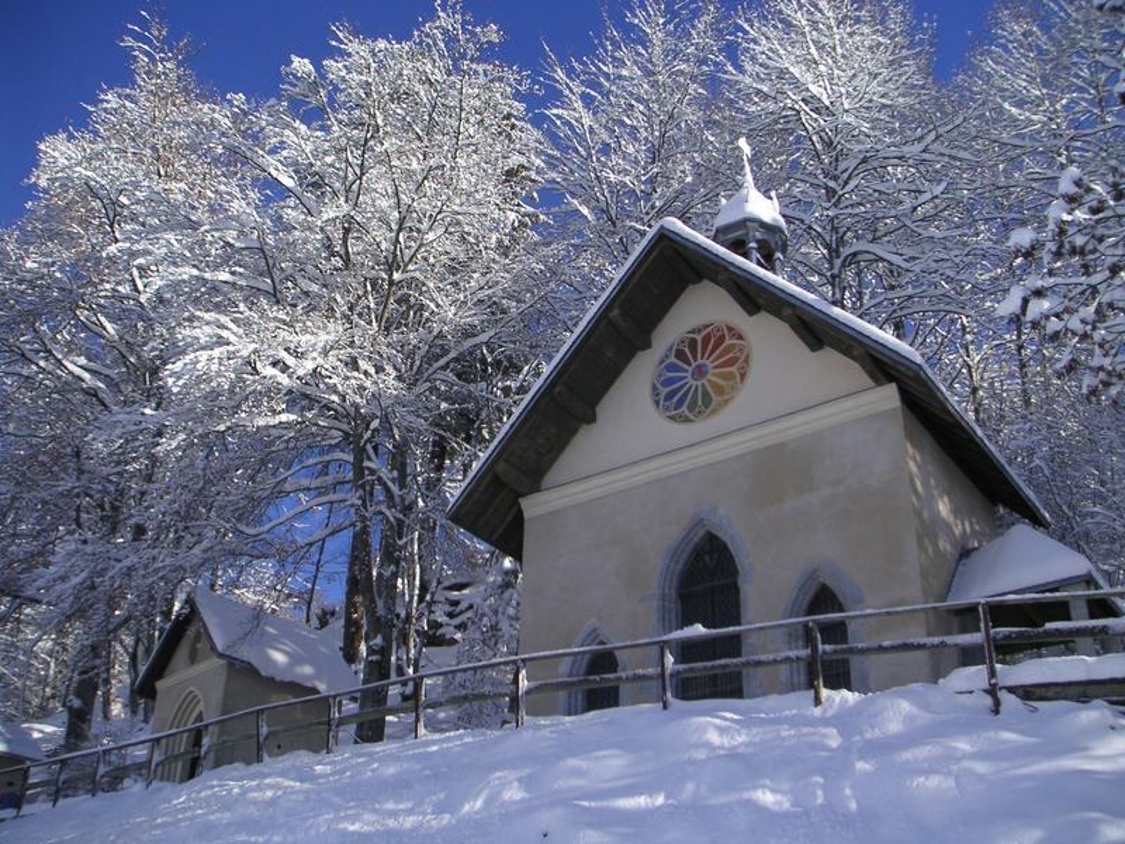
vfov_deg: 37.7
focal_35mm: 38
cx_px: 562
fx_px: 1235
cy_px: 422
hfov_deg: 49.0
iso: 50
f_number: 6.7
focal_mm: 6
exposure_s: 1/180
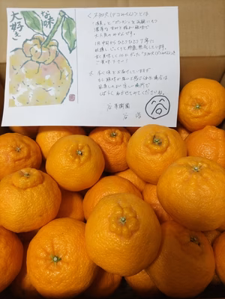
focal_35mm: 26
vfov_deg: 67.3
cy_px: 150
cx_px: 112
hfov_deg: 53.1
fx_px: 225
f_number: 1.79
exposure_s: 1/50
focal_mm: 4.8
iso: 310
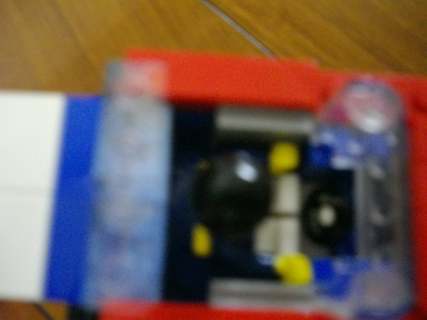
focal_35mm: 37
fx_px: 456
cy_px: 160
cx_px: 214
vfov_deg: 38.7
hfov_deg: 50.1
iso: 800
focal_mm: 6.2
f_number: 2.8
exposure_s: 1/6
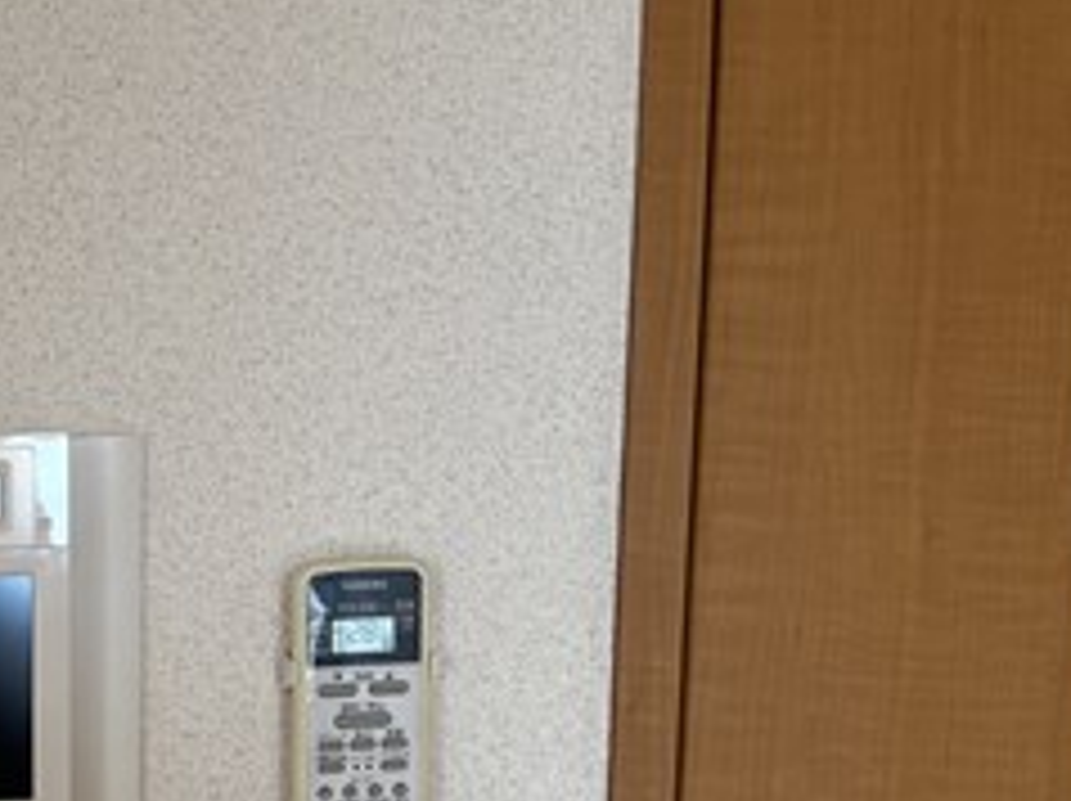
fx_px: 2164
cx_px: -310
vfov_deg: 19.5
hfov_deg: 24.4
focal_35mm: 70
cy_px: 1022
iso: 64
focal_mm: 5.1
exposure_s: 1/100
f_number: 1.6
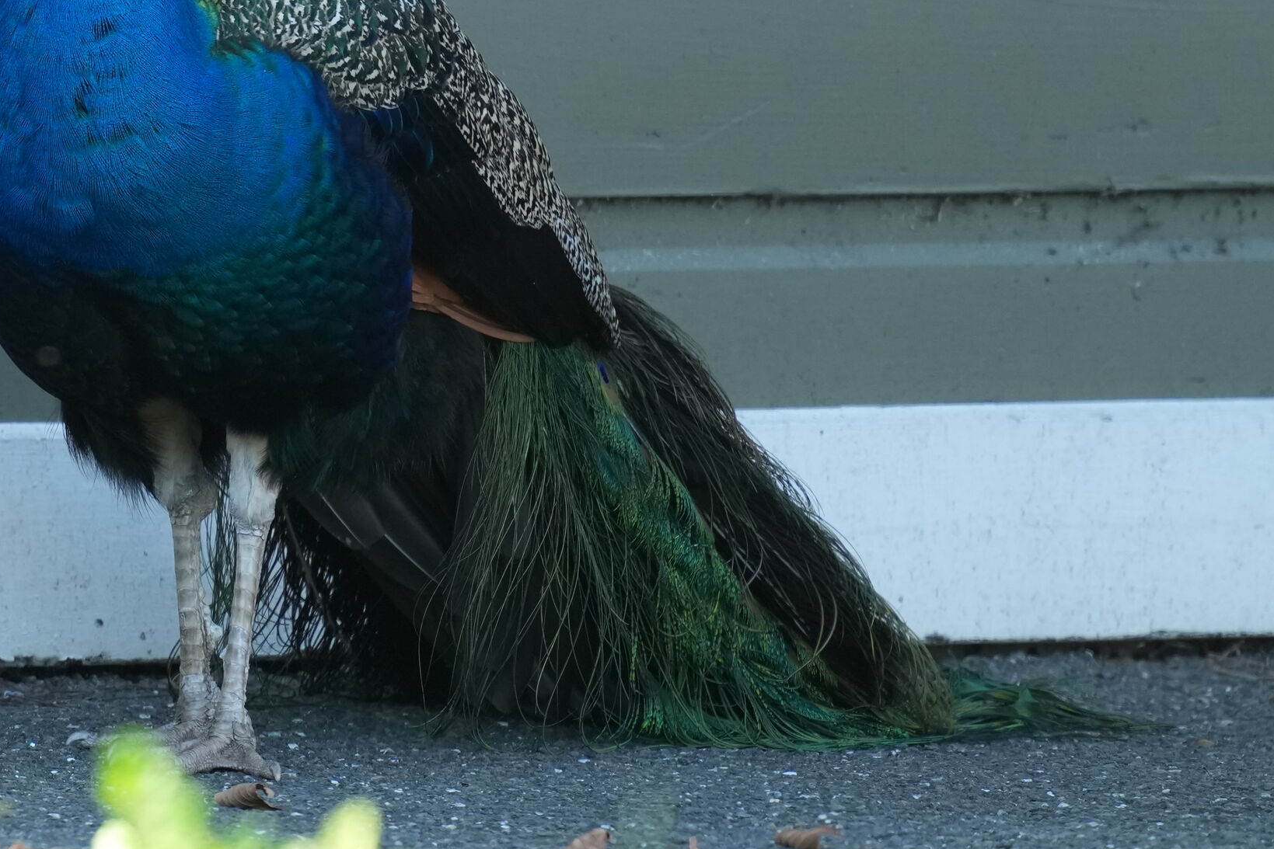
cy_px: 235
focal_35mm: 1581
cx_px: -236
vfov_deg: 0.9
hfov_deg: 1.3
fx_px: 55951
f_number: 5.6
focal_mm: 600
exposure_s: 1/400
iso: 1250
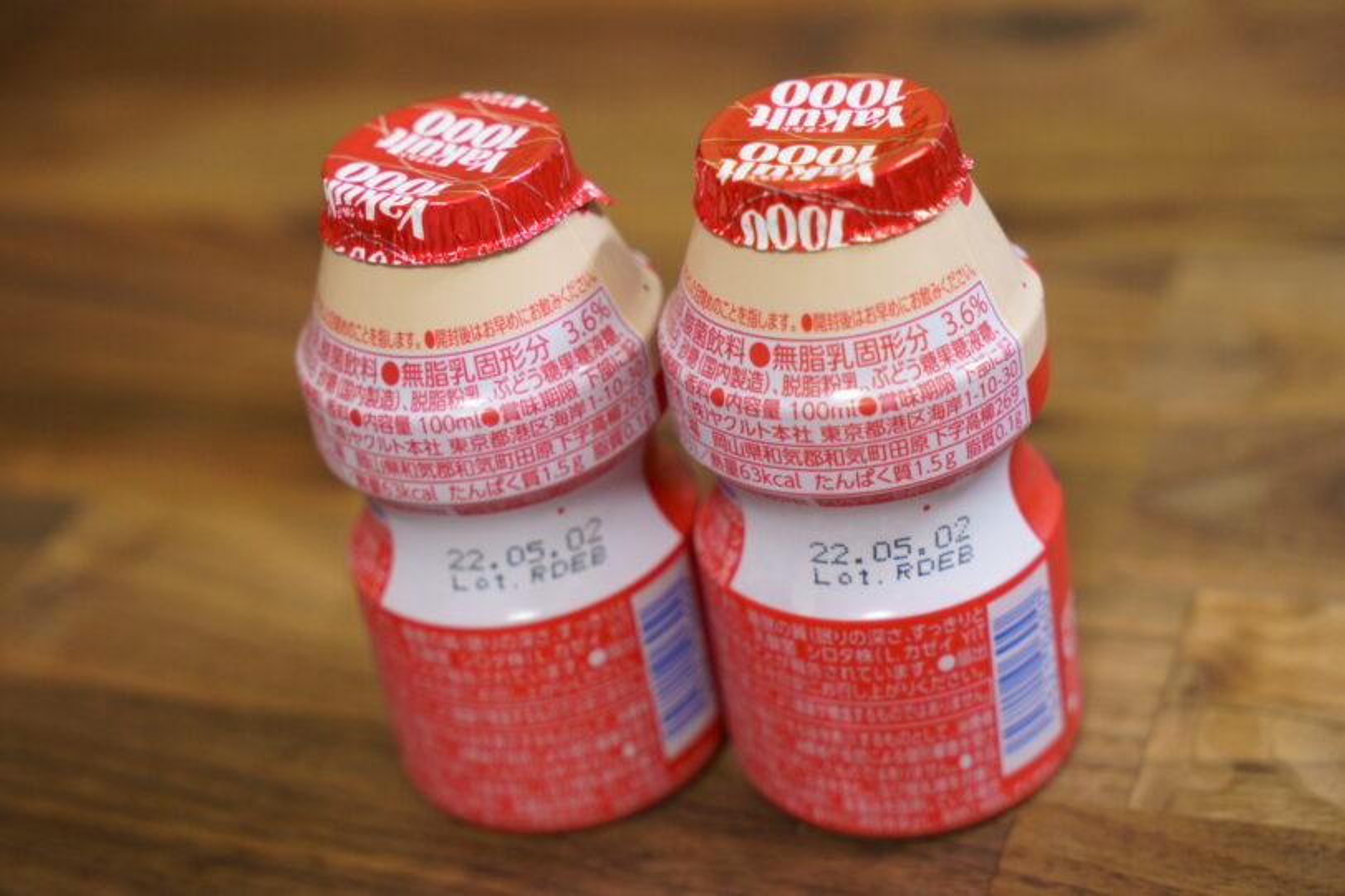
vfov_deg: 19.4
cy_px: 448
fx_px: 2615
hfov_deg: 28.8
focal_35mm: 70
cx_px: 672
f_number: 5.6
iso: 2000
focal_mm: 70
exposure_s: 1/80
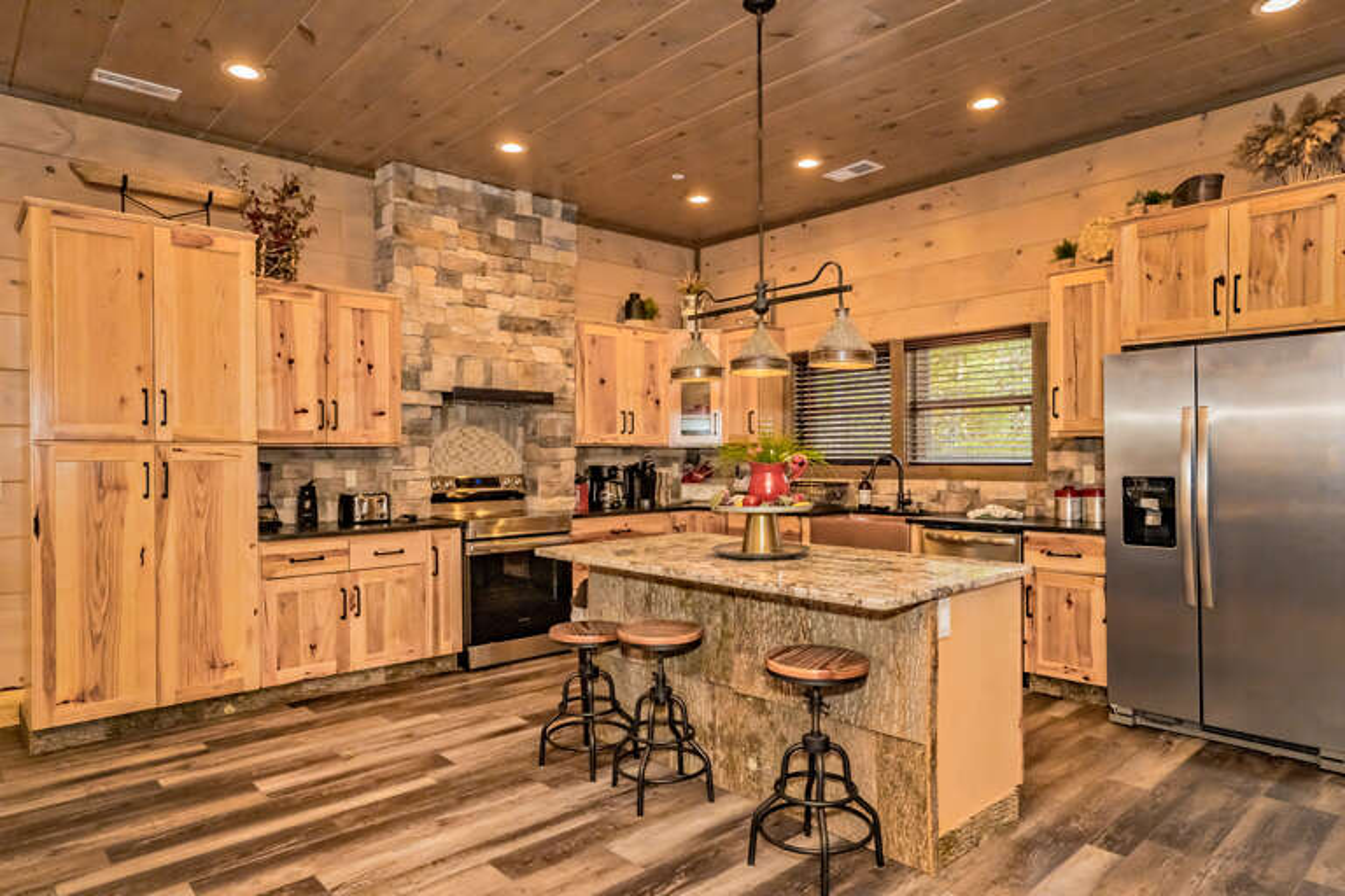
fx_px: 785
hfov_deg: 81.2
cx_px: 672
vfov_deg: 59.5
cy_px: 448
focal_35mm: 21
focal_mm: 21
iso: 4000
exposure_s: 1/200
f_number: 9
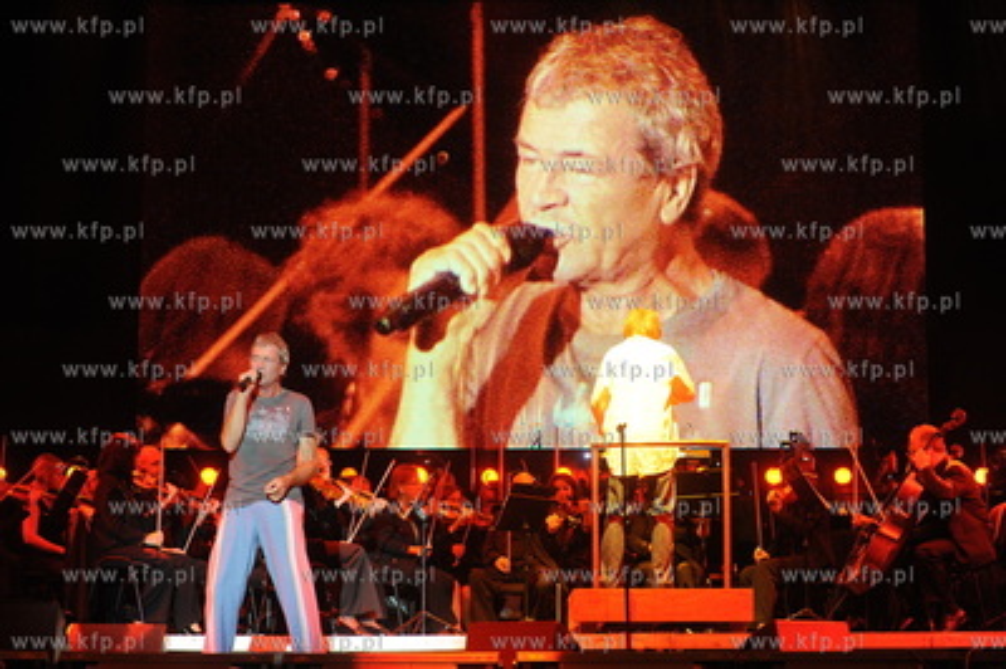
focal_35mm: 86
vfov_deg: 15.9
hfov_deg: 23.7
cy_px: 334
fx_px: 2401
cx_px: 503
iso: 1600
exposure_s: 1/125
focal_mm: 86
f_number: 5
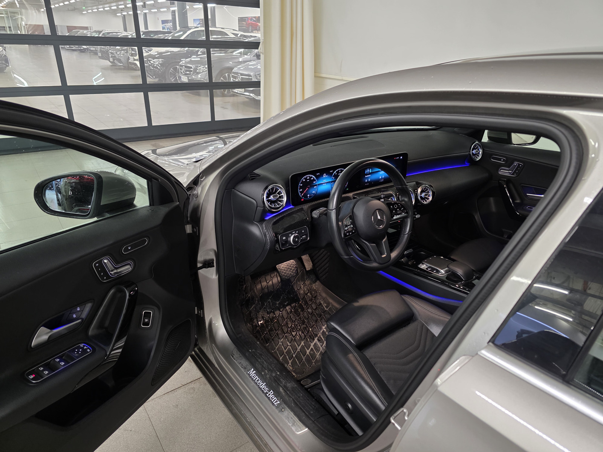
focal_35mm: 23
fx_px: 401
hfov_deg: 73.9
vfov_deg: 58.9
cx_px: 302
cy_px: 226
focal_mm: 6.3
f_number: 1.7
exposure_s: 1/56.5
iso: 320
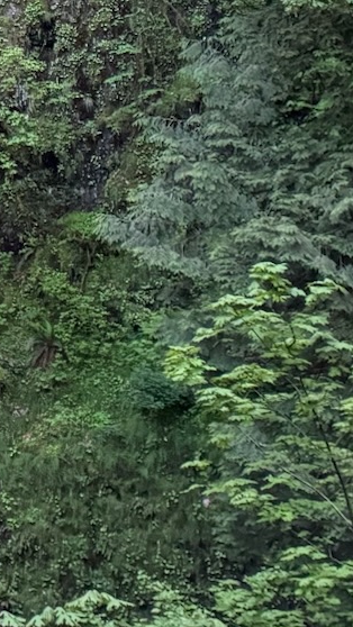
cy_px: -55
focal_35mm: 96
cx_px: -536
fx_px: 1597
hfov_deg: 10.5
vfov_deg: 21.2
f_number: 1.78
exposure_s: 1/60
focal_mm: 6.76
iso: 640
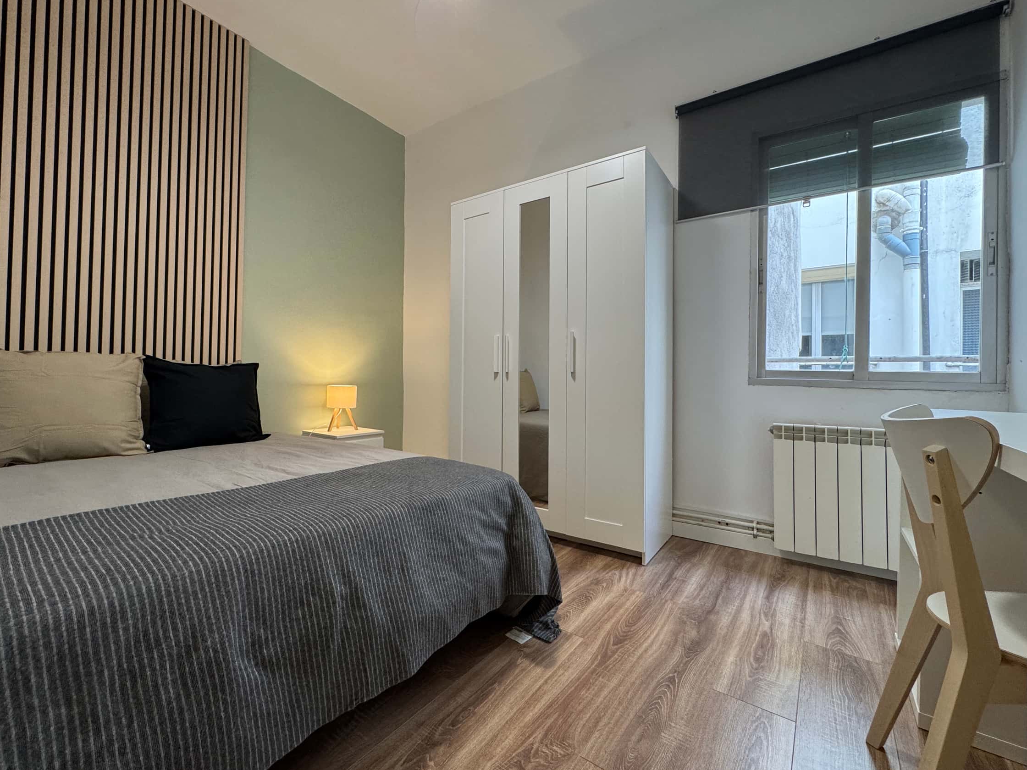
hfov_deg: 98.2
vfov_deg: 81.7
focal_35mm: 15
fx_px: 445
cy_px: 374
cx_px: 502
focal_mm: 2.22
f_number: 2.2
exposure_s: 1/100
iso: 200
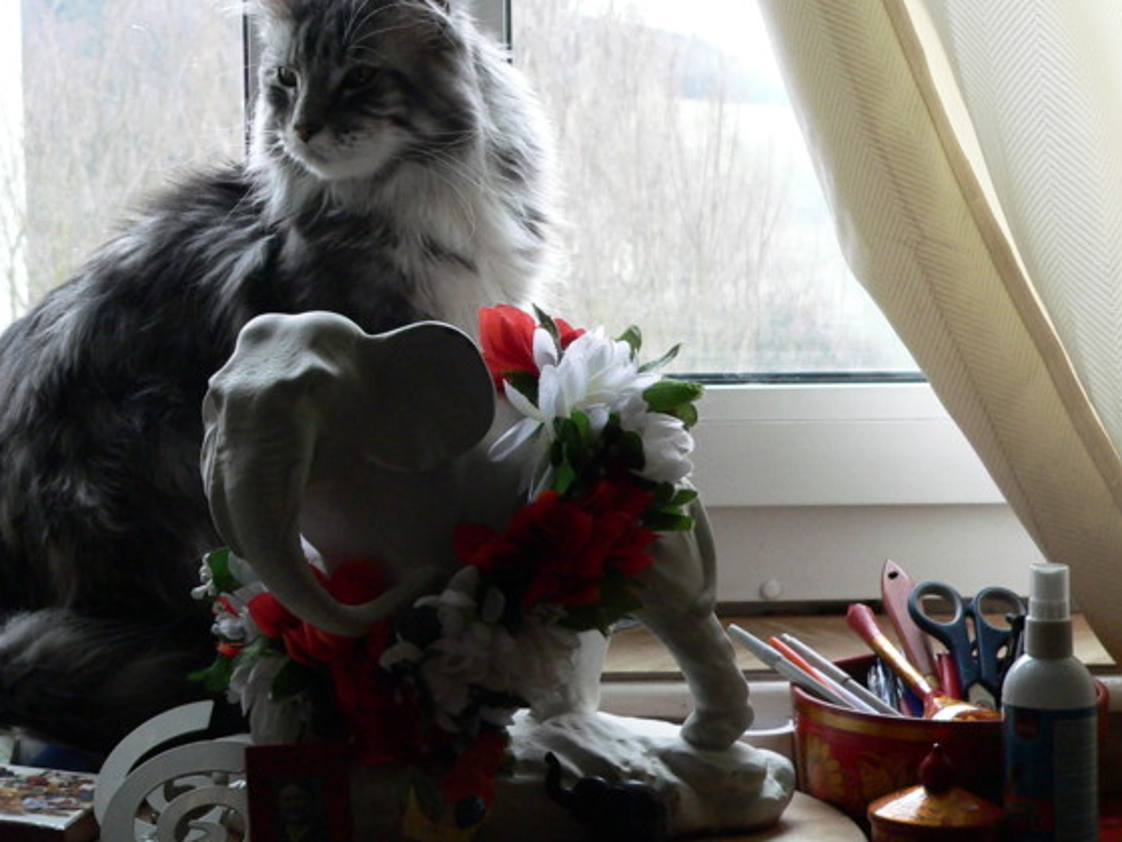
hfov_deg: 24.4
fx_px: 2593
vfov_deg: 18.4
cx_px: 485
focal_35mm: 80
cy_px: 381
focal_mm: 11.6
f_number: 3.7
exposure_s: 1/100
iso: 400
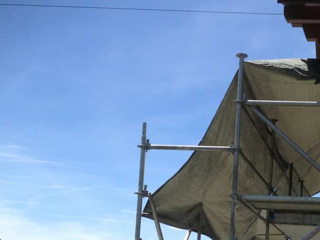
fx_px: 675
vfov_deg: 19.8
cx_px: 294
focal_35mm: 73
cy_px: 217
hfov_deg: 25.7
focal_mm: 4.3
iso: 50
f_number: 2.4
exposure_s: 1/1623
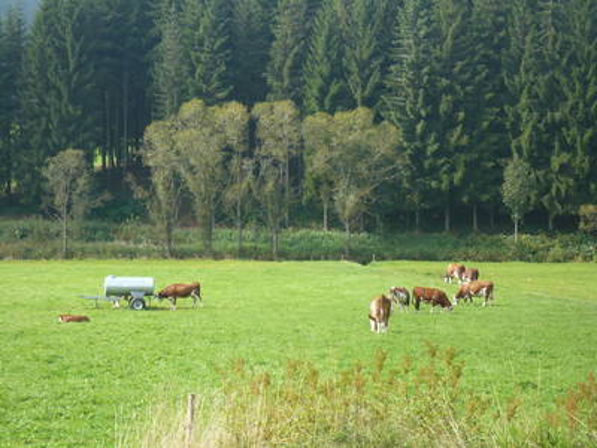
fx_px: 1725
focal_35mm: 100
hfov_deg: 19.6
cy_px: 224
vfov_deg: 14.8
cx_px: 298
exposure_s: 1/100
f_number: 5.6
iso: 100
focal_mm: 16.4
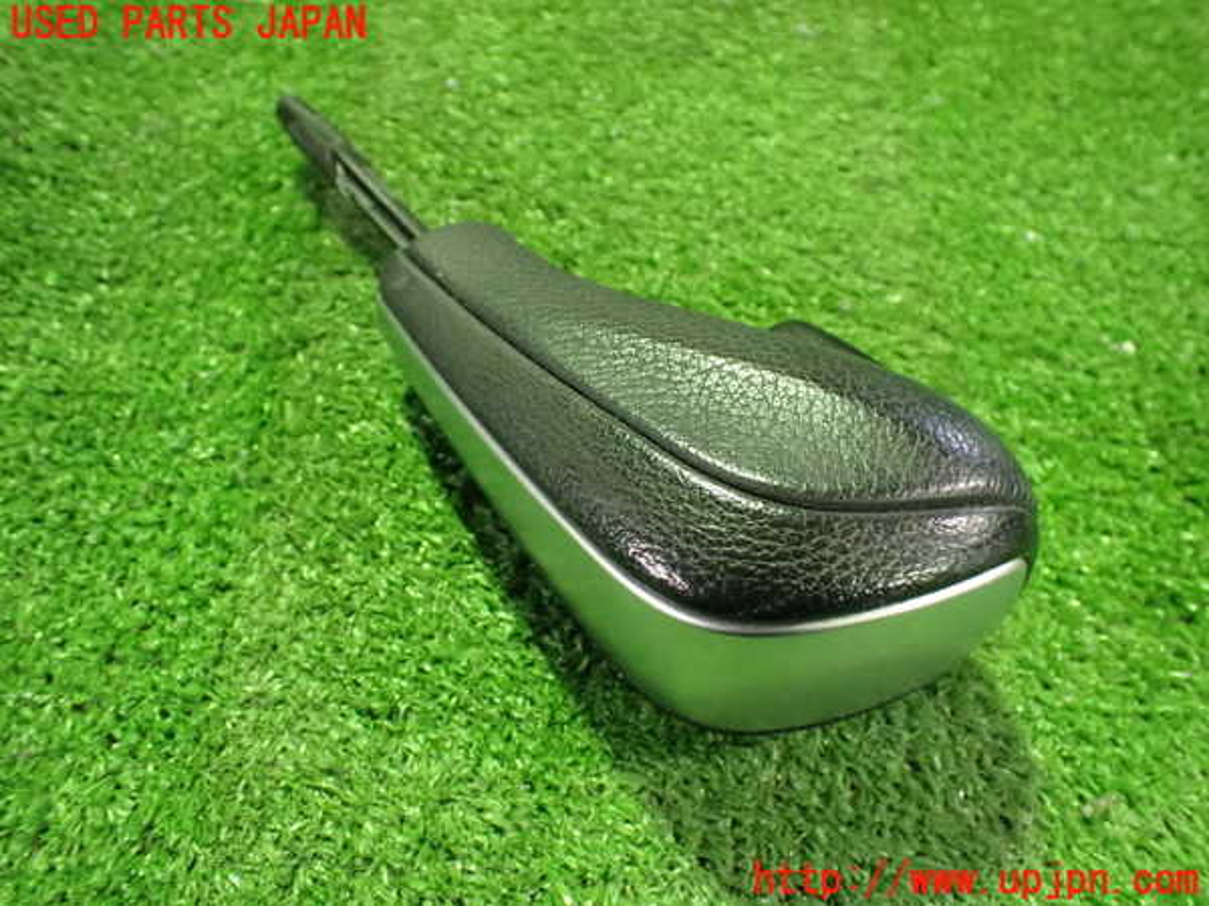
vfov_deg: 46.8
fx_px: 1048
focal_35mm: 30
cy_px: 453
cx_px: 604
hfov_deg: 60.0
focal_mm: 5.4
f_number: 2.3
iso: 1250
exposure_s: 1/30
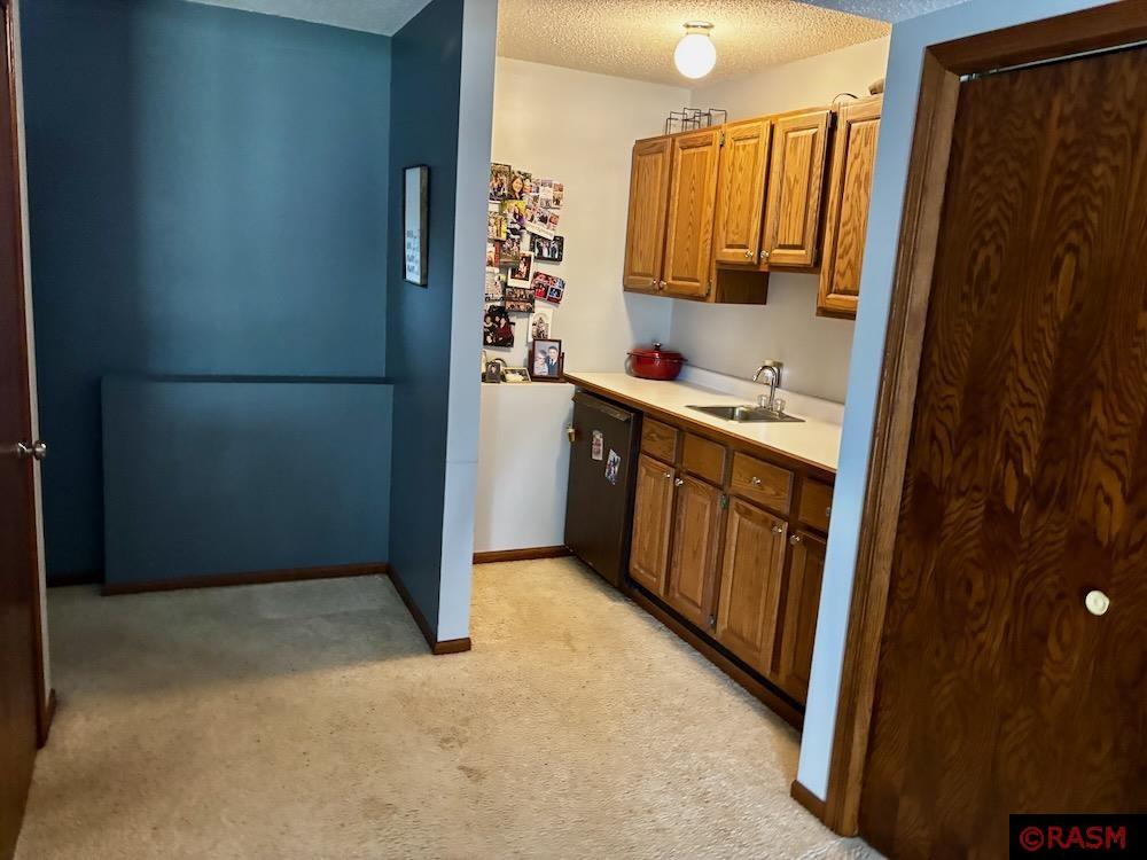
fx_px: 862
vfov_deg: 53.1
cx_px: 574
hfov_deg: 67.3
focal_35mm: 26
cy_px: 430
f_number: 1.6
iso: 500
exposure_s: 1/40
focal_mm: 5.96
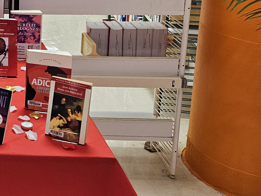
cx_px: -110
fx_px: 558
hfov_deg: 22.5
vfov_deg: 18.9
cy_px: -33
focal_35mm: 74
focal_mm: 5.4
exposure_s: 1/100
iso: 125
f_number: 1.8
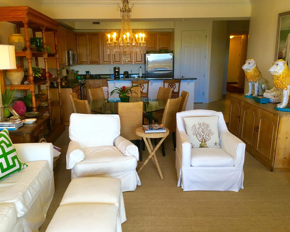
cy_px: 113
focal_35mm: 31
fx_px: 266
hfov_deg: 57.1
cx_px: 134
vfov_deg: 47.1
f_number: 2.2
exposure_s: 1/30
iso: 25
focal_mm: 4.15
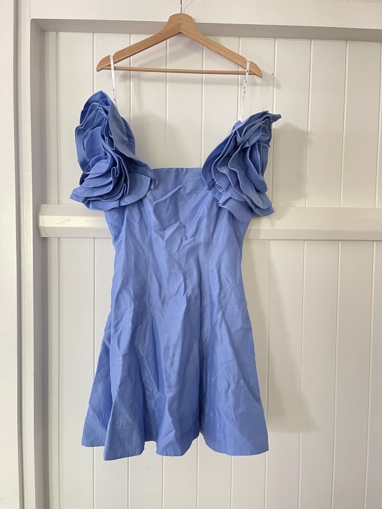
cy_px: 254
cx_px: 191
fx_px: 368
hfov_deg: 54.9
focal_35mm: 25
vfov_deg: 69.4
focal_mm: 5.1
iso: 400
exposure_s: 1/60
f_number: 1.6
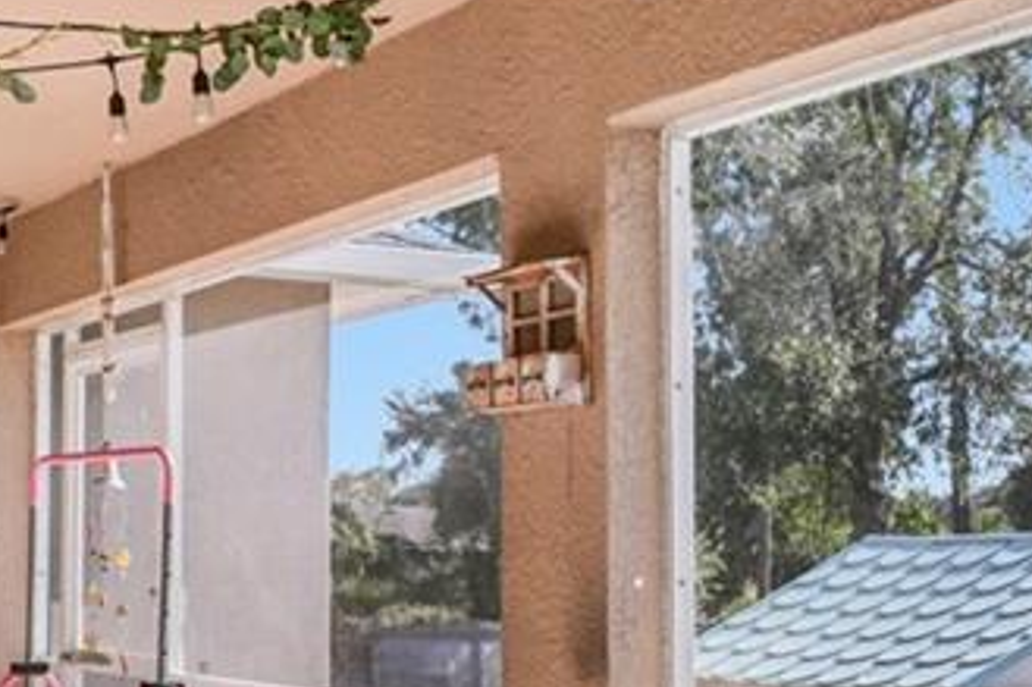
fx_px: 1948
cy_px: 571
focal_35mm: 68
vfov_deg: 19.7
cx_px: 329
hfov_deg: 29.4
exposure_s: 1/500
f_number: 8
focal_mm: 14
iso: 400
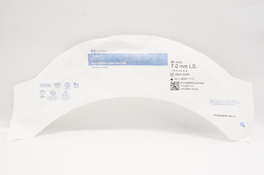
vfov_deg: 36.8
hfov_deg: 53.2
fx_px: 264
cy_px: 88
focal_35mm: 36
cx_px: 132
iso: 3200
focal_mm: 24
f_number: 8
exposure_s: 1/250
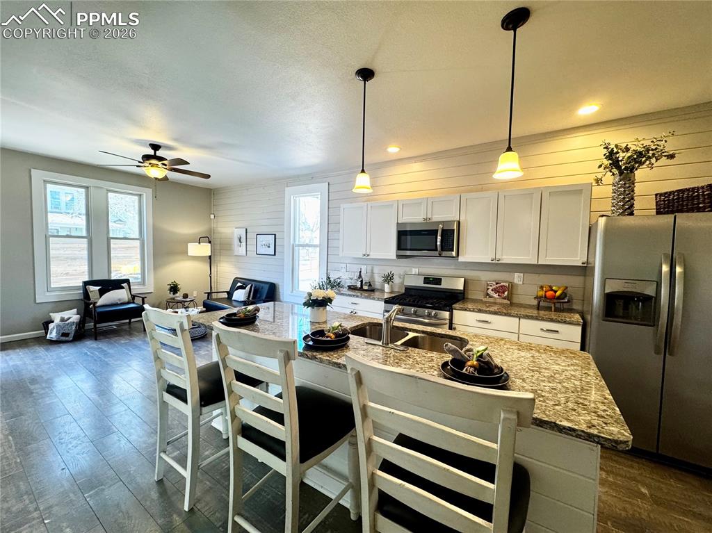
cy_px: 266
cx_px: 356
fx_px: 288
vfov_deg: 85.6
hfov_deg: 102.1
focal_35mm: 14
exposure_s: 1/120
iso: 200
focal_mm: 2.22
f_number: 2.2
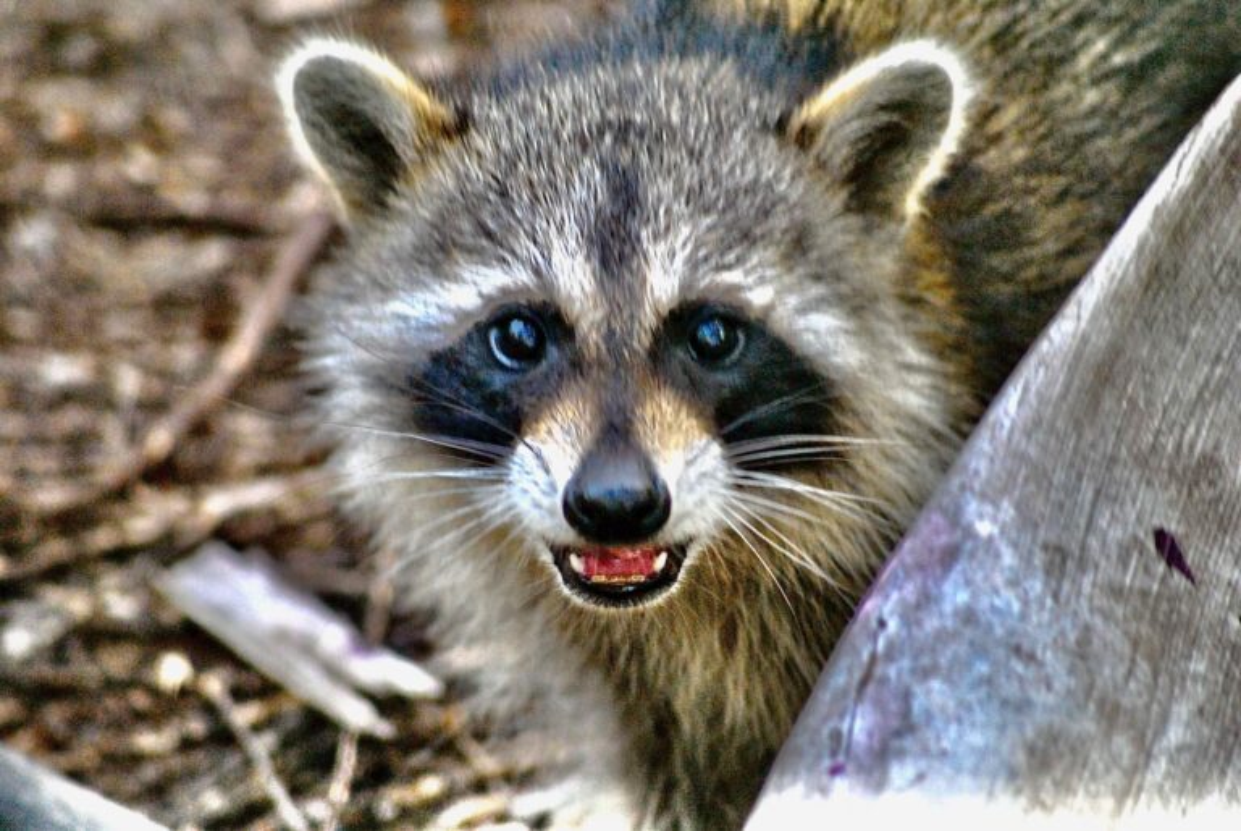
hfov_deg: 4.6
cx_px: 620
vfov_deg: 3.1
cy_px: 416
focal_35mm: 450
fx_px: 15530
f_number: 5.6
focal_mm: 300
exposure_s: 1/80
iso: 1600
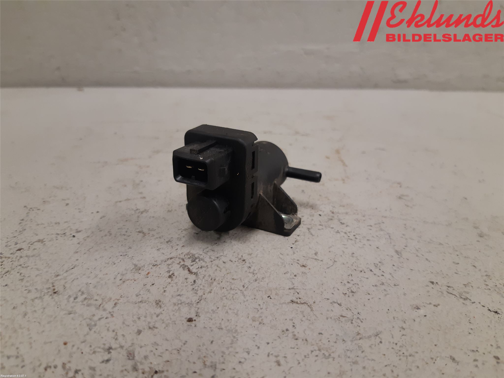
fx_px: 379
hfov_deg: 67.3
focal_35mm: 26
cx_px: 252
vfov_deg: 53.1
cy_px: 189
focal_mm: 3.93
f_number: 1.7
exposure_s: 1/50
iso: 125
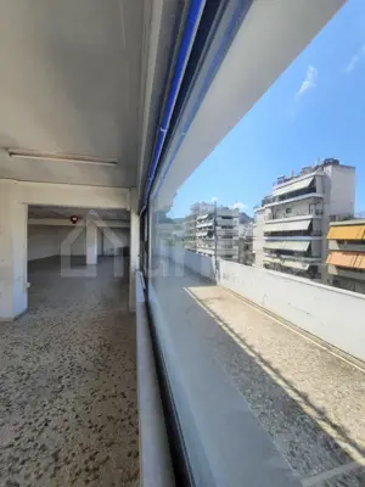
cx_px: 182
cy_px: 244
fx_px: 183
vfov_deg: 106.2
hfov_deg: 89.9
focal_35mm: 13
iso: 40
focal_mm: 1.74
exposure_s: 1/651
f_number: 2.2
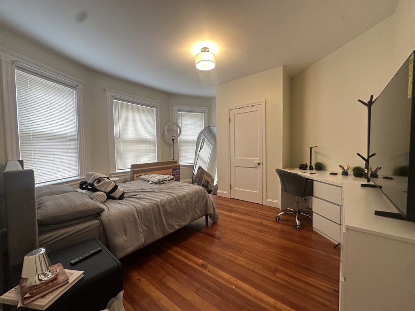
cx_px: 208
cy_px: 156
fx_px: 168
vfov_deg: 85.7
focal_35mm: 14
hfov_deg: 102.1
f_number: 2.2
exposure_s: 1/120
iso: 160
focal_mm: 2.22
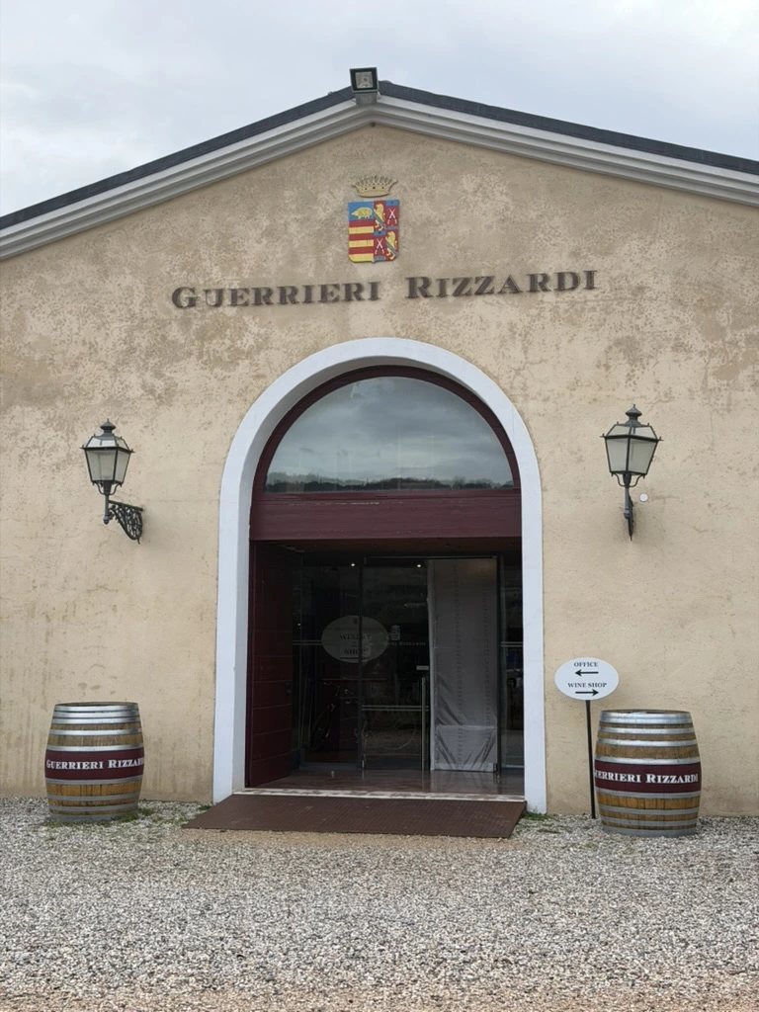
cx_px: 380
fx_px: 1403
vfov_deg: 39.7
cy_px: 506
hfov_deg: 30.3
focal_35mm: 48
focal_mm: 6.76
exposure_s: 1/719
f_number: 1.78
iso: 80
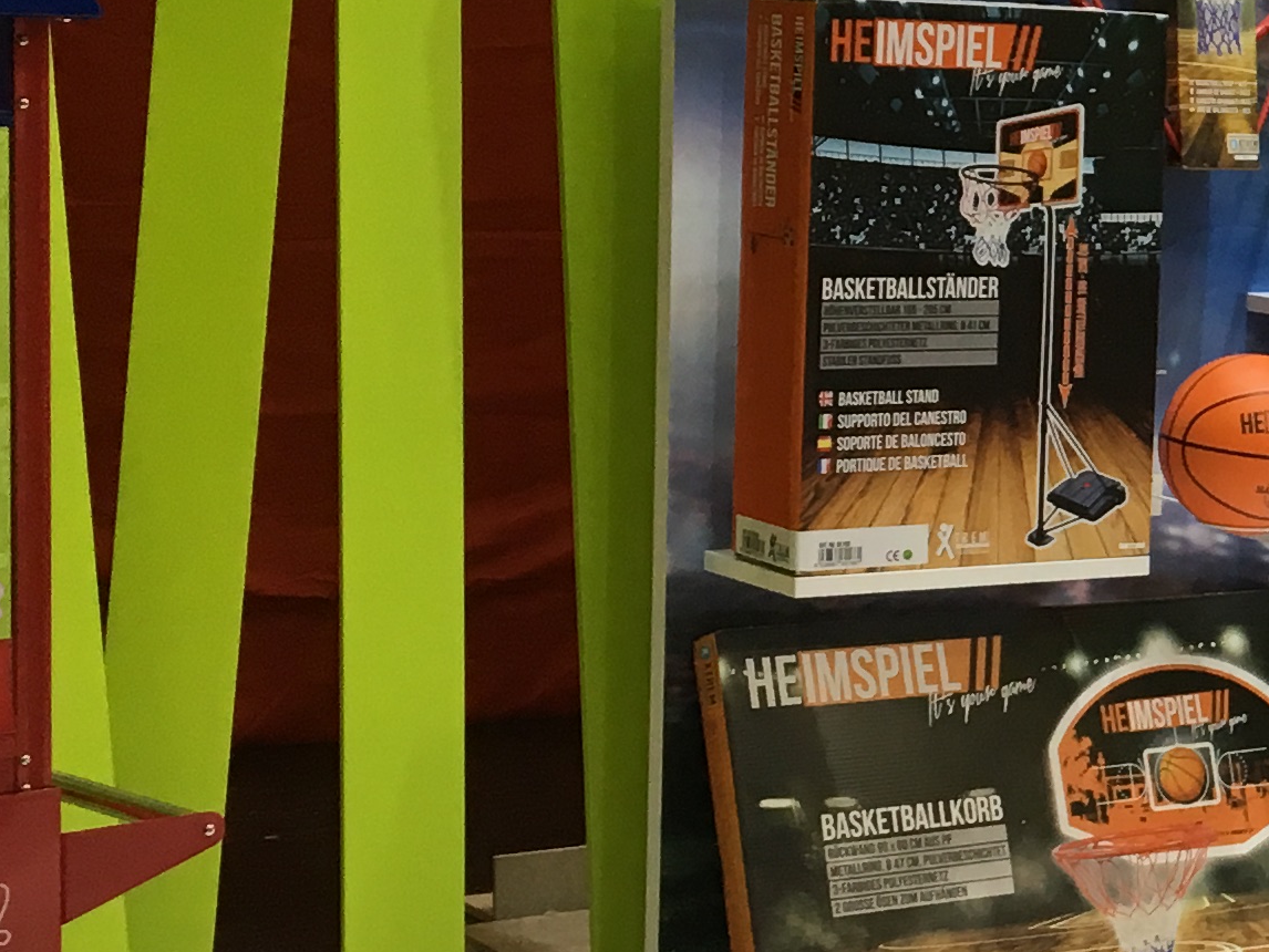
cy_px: 401
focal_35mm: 102
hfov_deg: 17.5
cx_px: 1854
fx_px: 3740
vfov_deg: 14.5
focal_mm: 4.15
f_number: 2.2
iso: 32
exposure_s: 1/33
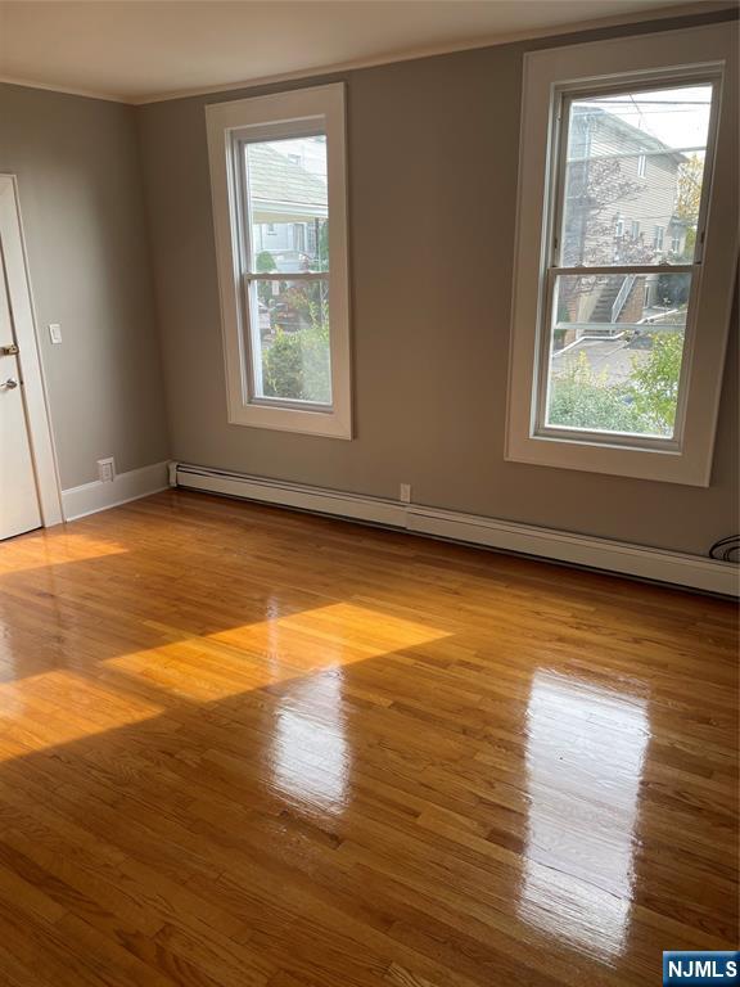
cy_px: 494
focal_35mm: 26
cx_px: 370
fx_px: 741
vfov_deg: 67.3
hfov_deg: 53.1
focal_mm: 4.2
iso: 32
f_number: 1.6
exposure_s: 1/134
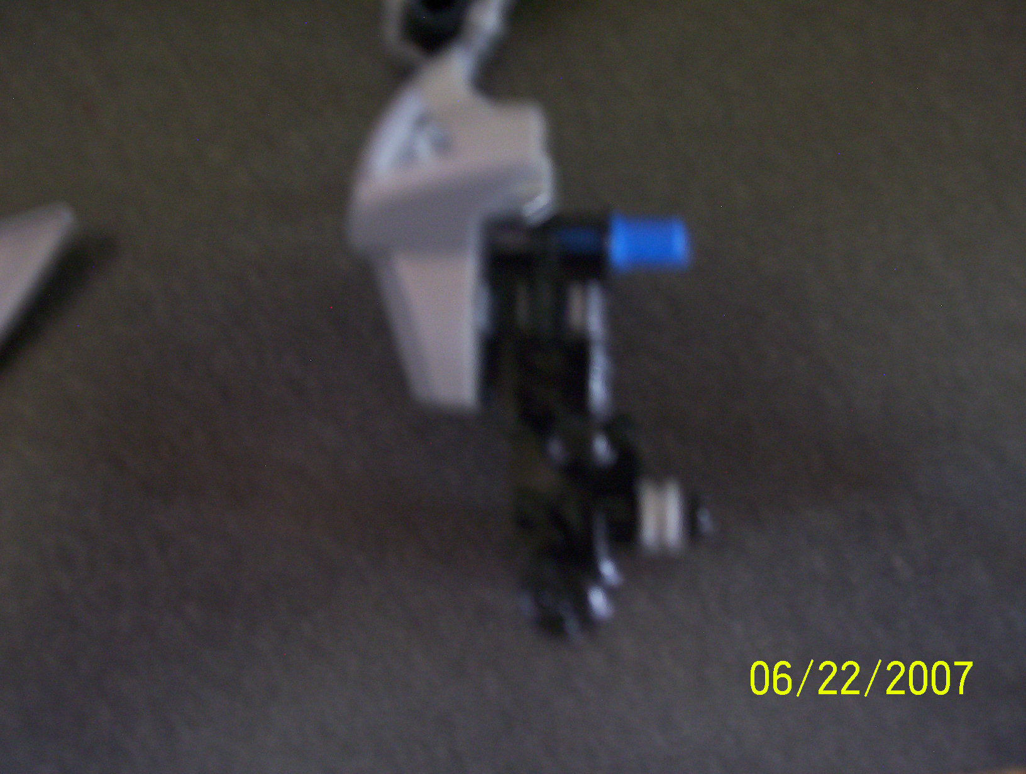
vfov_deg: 33.7
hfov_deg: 43.8
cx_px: 513
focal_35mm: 43
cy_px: 387
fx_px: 1278
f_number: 2.73
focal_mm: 5.77
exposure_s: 1/2
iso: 100
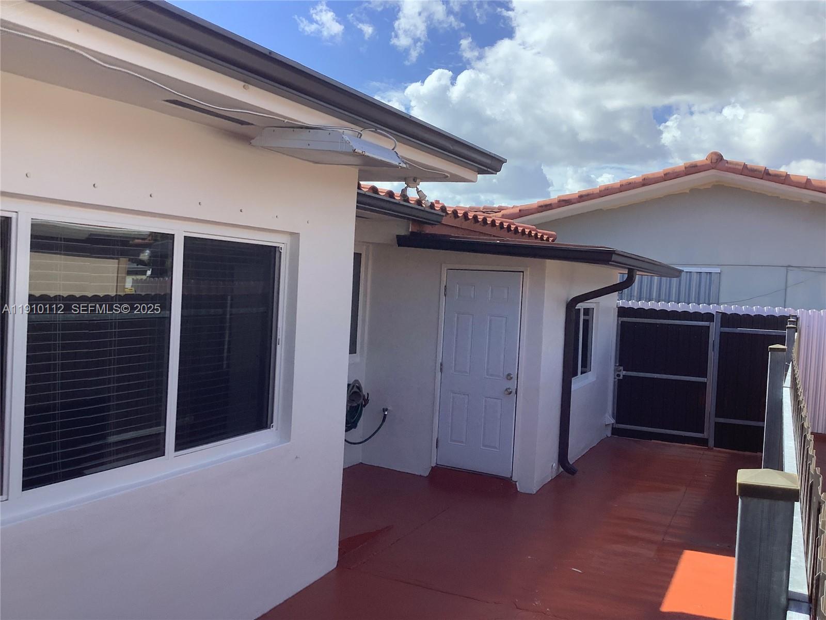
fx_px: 740
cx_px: 413
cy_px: 310
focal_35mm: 31
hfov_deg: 58.4
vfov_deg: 45.4
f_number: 2.4
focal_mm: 3.3
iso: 25
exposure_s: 1/702
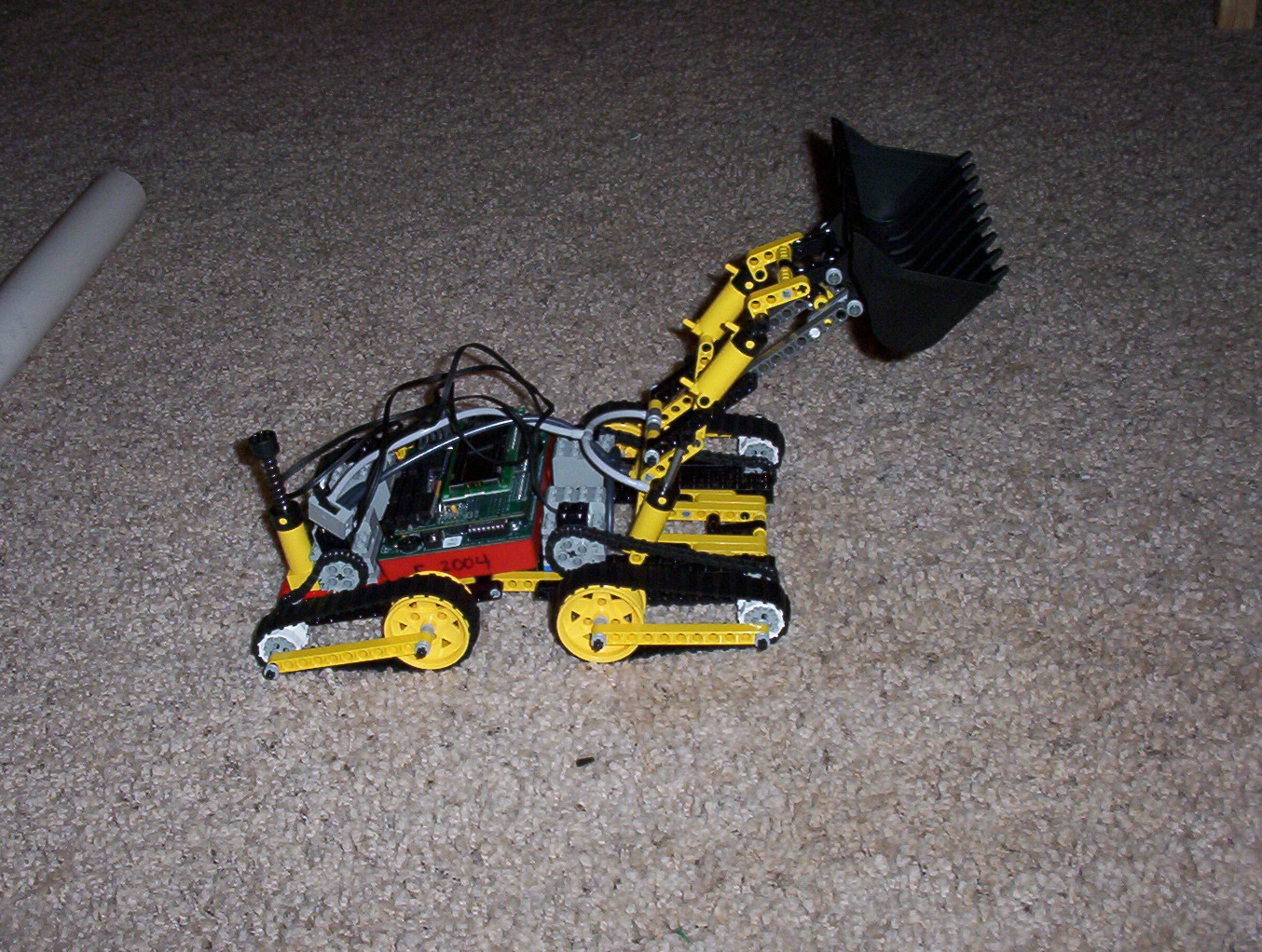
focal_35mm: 47
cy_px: 500
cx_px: 591
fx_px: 1717
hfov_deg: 40.3
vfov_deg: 31.0
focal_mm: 6
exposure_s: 1/30
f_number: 4.5
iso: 140
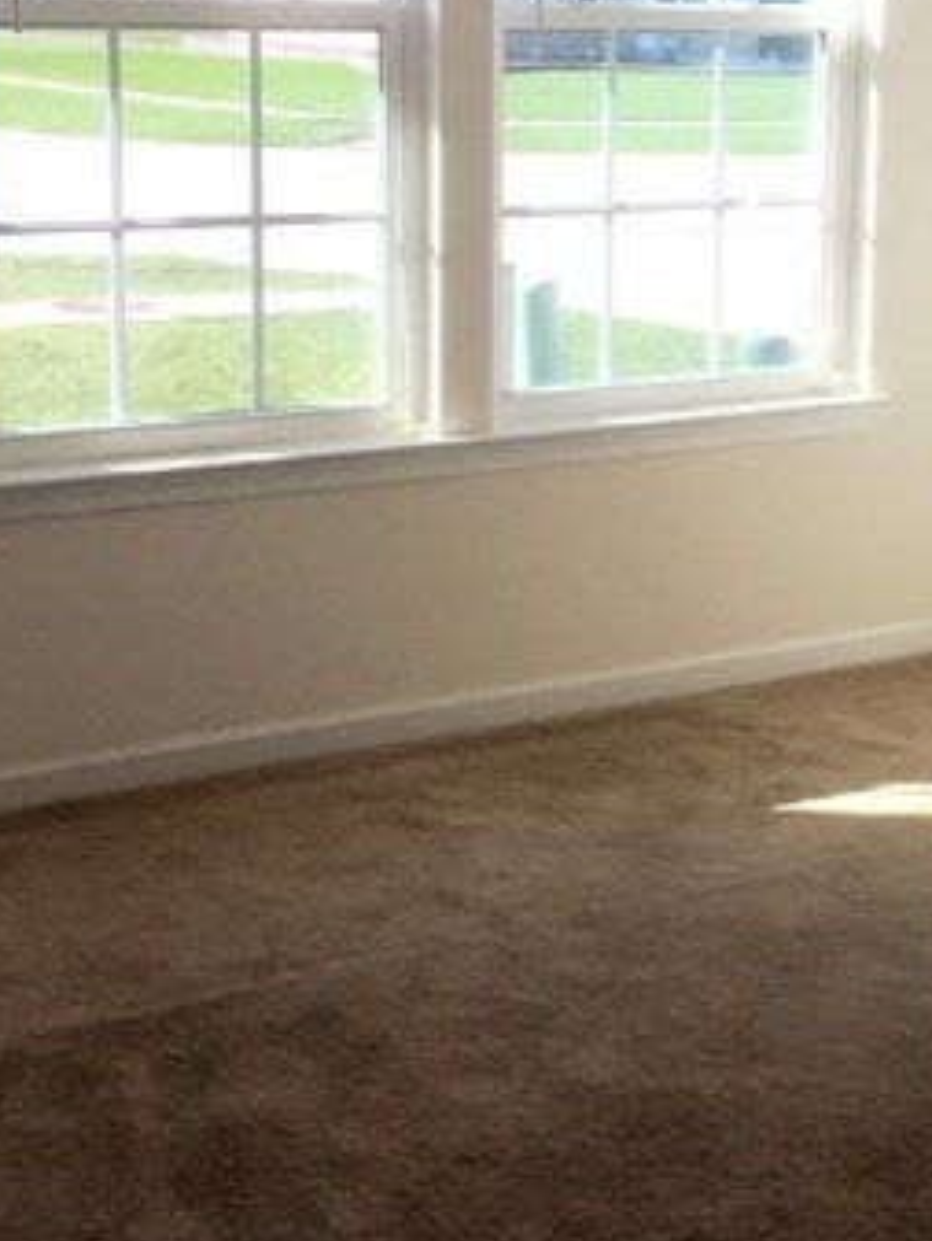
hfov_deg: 21.9
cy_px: 446
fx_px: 2368
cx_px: 788
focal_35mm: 66
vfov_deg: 29.2
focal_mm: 4.15
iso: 25
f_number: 2.2
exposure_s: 1/265
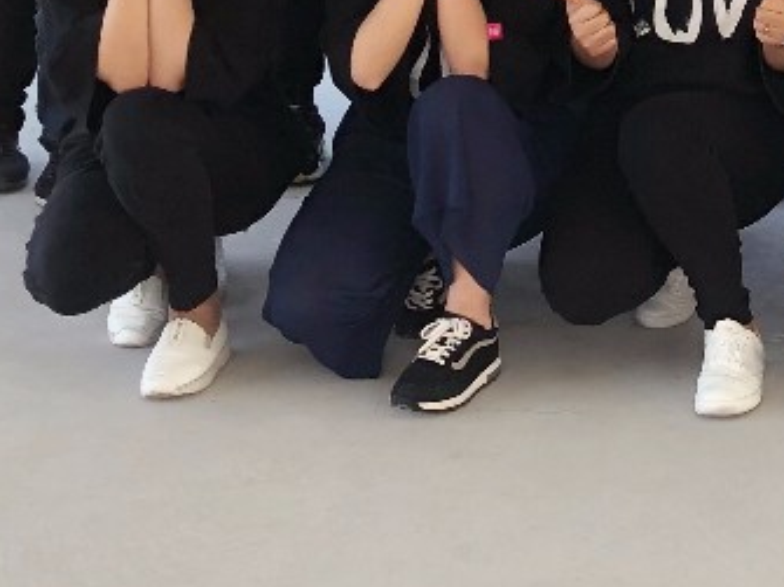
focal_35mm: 107
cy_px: -365
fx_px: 2423
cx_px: 1006
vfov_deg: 12.9
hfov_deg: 17.3
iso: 20
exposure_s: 1/123
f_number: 1.8
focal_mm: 4
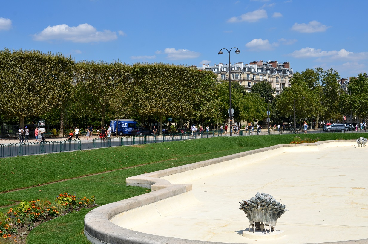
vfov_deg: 25.6
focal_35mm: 52
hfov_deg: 37.9
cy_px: 122
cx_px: 184
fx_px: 536
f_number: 9
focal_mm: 35
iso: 100
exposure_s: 1/320
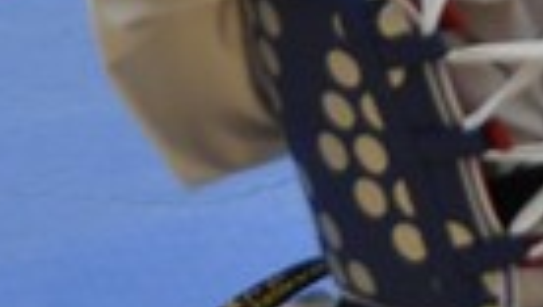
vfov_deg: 4.1
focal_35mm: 291
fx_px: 4195
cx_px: 1023
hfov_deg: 7.2
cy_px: -266
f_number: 4
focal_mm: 32
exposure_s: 1/2000
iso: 800
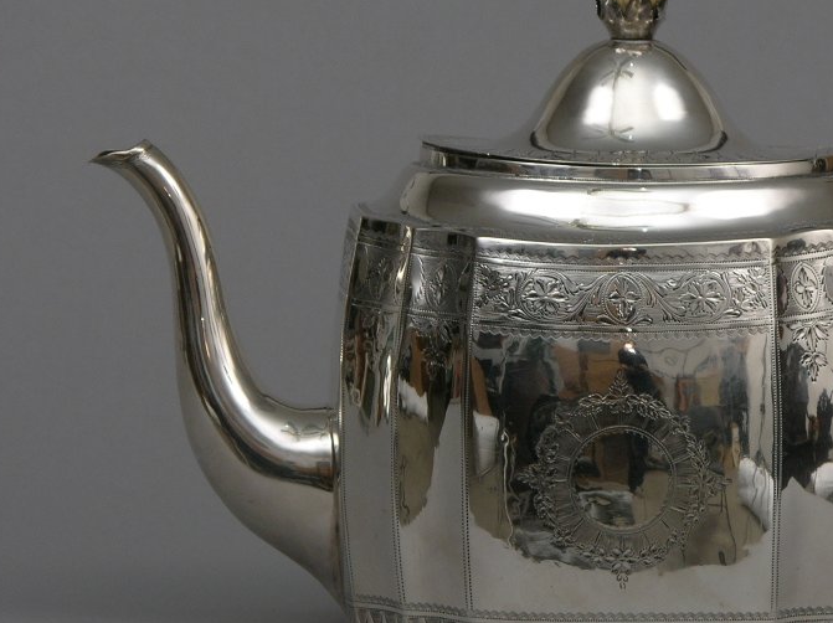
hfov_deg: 7.3
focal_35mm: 271
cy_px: 250
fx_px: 6516
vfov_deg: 5.5
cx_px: 628
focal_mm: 41.1
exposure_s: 1/253
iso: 50
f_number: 4.4
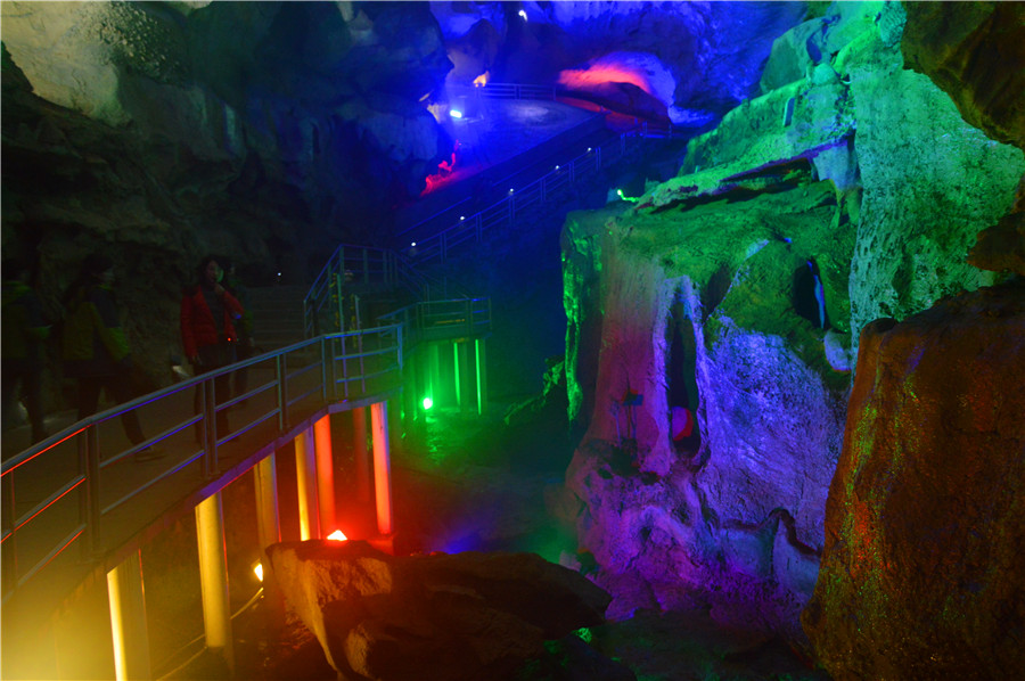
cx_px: 512
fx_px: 768
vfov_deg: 47.8
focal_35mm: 27
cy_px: 340
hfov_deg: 67.4
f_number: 4
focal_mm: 18
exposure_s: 1/15
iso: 800
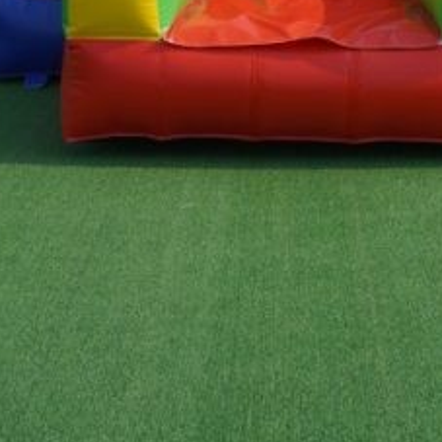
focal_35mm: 92
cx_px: 343
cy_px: -202
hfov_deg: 18.7
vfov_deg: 17.2
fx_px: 1329
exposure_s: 1/800
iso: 100
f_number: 4.5
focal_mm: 16
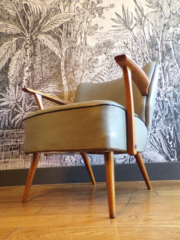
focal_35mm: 28
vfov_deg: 63.4
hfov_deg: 49.7
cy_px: 120
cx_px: 90
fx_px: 194
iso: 269
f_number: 3.1
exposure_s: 1/17
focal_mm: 5
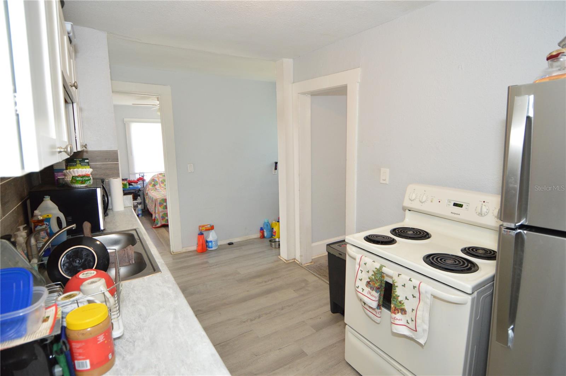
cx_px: 283
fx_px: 283
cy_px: 188
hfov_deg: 90.1
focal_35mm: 18
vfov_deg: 67.3
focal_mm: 12
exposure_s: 1/60
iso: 640
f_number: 4
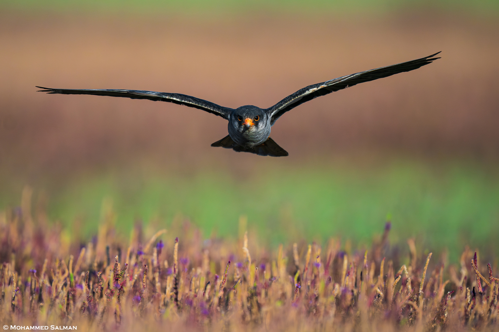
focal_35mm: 900
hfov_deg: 2.3
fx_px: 12474
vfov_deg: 1.5
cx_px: 250
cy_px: 166
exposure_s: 1/8000
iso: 800
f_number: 4
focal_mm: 600
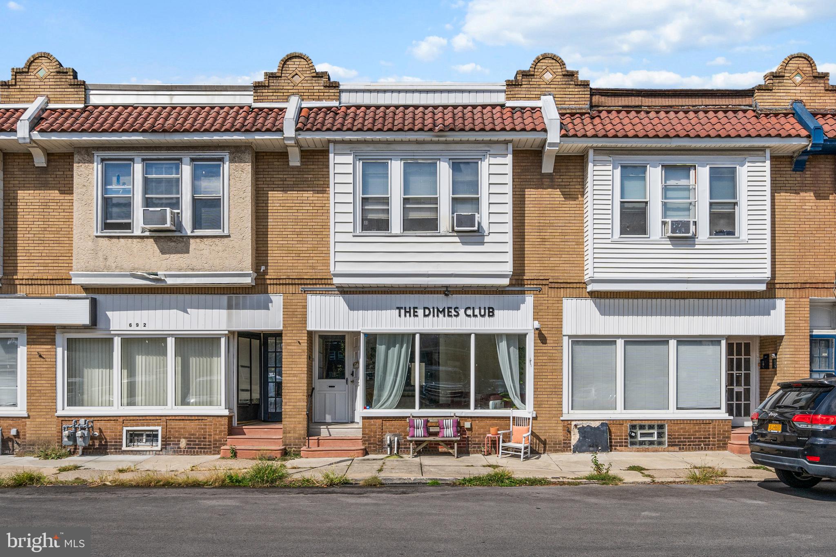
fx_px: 557
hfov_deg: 73.7
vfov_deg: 53.1
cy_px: 278
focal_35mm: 24
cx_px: 418
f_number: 9
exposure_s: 1/1250
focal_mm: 16
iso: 250
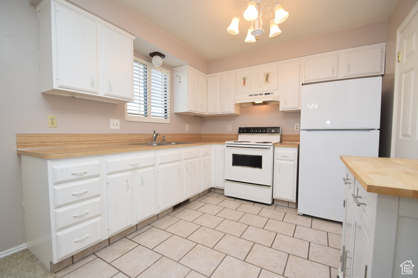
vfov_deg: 77.3
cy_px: 139
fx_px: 174
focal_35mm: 15
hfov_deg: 100.4
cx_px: 209
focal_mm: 10
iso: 500
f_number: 5.6
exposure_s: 1/125
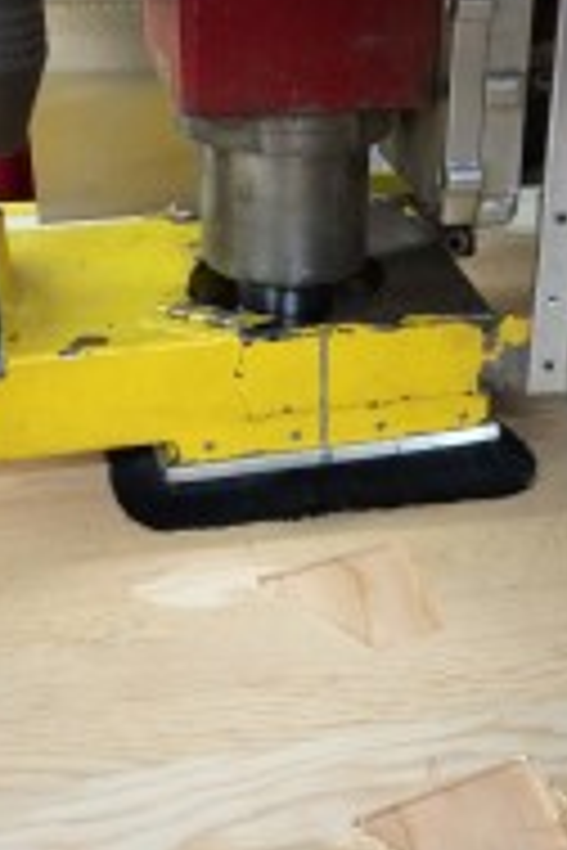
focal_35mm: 66
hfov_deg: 20.5
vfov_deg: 30.4
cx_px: 410
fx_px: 1559
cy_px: 531
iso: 200
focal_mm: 4.12
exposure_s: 1/30
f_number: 2.2
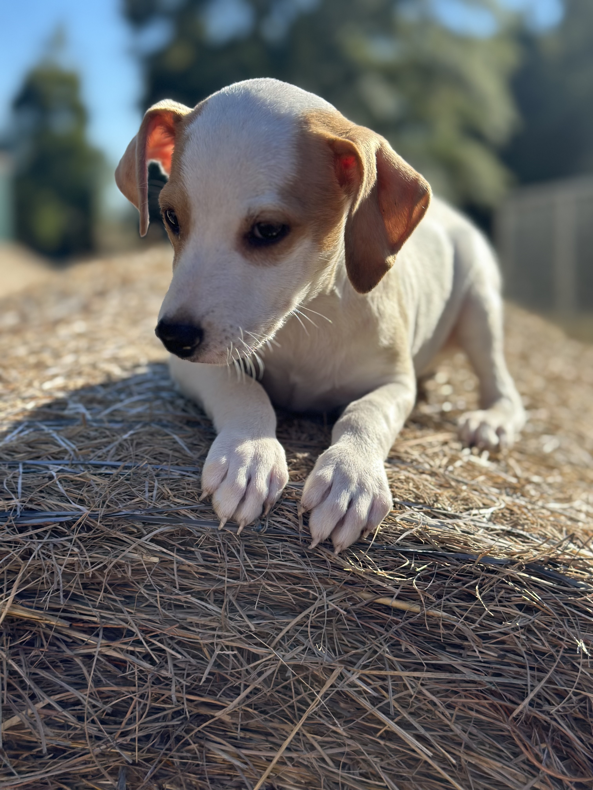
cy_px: 395
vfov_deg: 39.7
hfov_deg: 30.3
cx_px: 296
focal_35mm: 48
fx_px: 1096
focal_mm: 6.86
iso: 80
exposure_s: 1/2732
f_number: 1.78
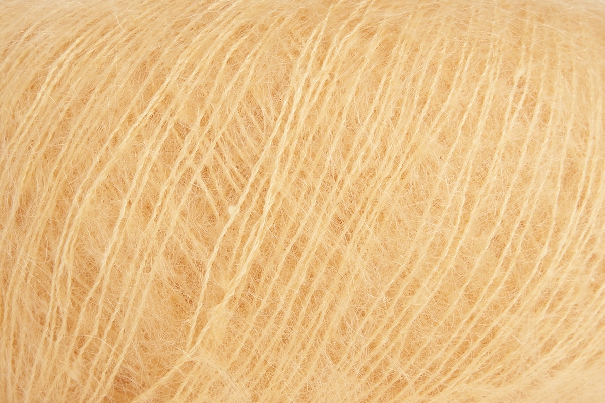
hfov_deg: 34.5
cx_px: 302
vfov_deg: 23.4
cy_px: 202
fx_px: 975
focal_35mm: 58
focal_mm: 58
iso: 200
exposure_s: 1/125
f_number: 11
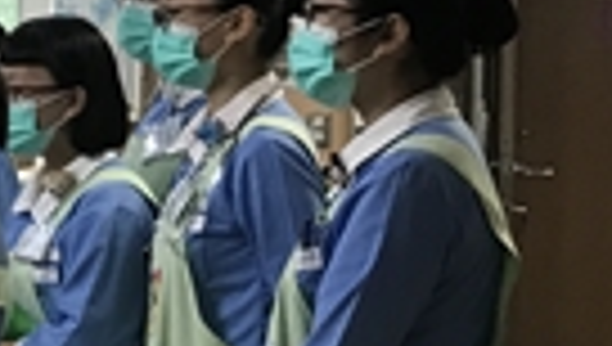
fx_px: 2275
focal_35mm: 140
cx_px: -590
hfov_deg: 13.3
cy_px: 229
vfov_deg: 8.7
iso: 40
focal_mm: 3.99
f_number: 1.8
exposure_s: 1/30
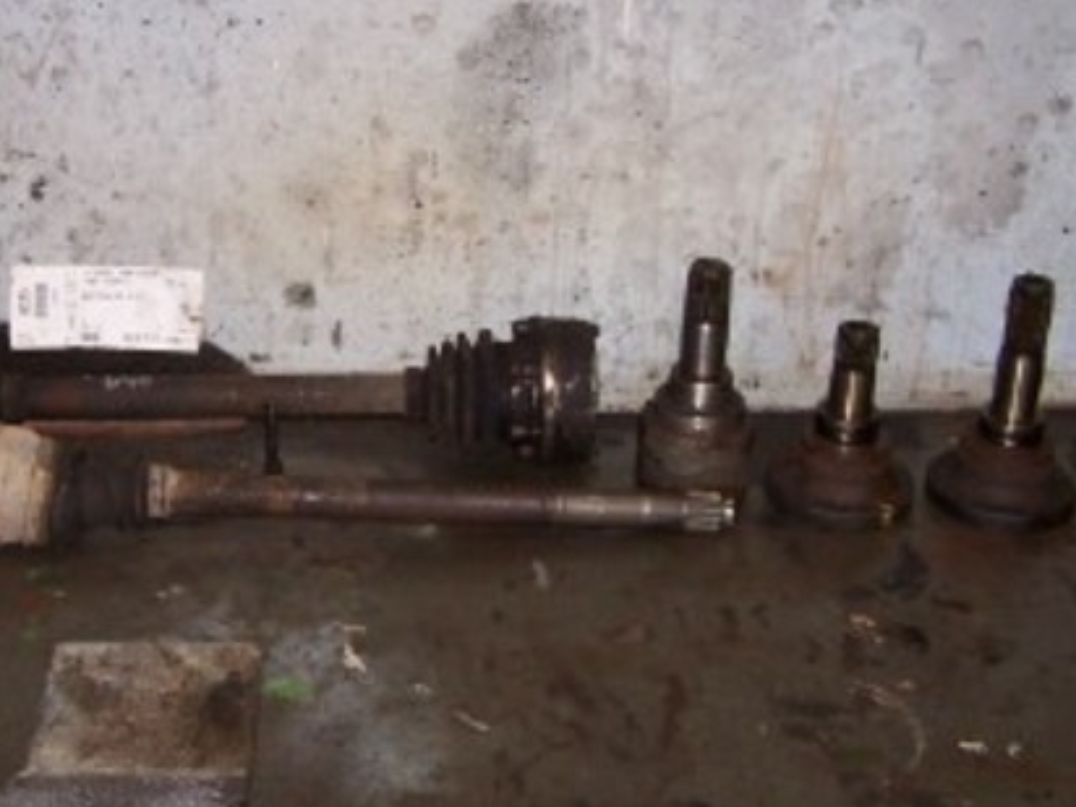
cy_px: 371
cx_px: 407
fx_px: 1834
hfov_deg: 32.6
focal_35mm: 59
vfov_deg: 24.8
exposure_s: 1/60
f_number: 2.8
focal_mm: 6.3
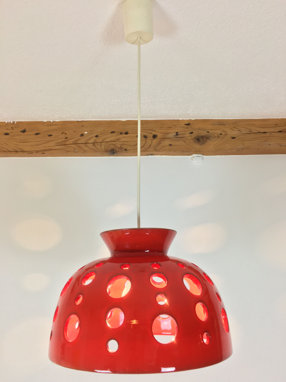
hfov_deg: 48.2
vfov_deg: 61.7
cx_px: 143
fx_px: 319
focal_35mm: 29
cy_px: 191
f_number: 2.2
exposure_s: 1/33
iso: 50
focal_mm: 4.15
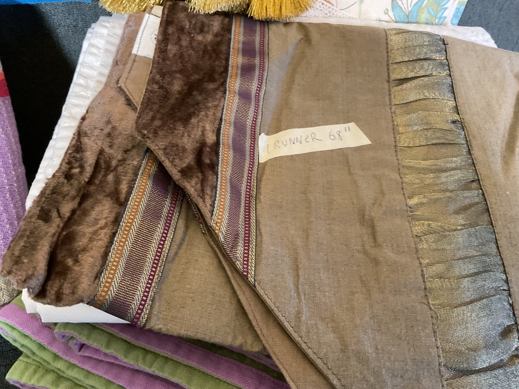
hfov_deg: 61.7
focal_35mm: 29
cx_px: 260
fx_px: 435
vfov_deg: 48.2
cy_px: 194
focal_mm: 3
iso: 320
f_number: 1.8
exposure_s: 1/33
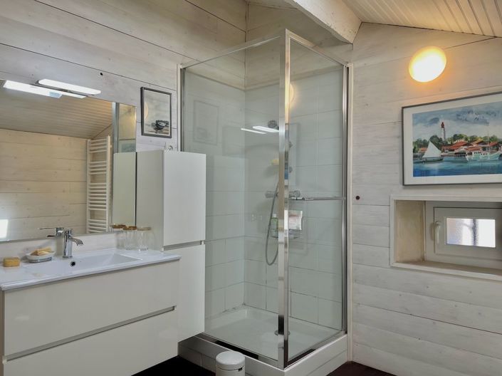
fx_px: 377
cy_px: 188
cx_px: 251
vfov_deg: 53.0
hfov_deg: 67.3
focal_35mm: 26
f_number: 1.5
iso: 50
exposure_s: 1/121
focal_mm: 5.7
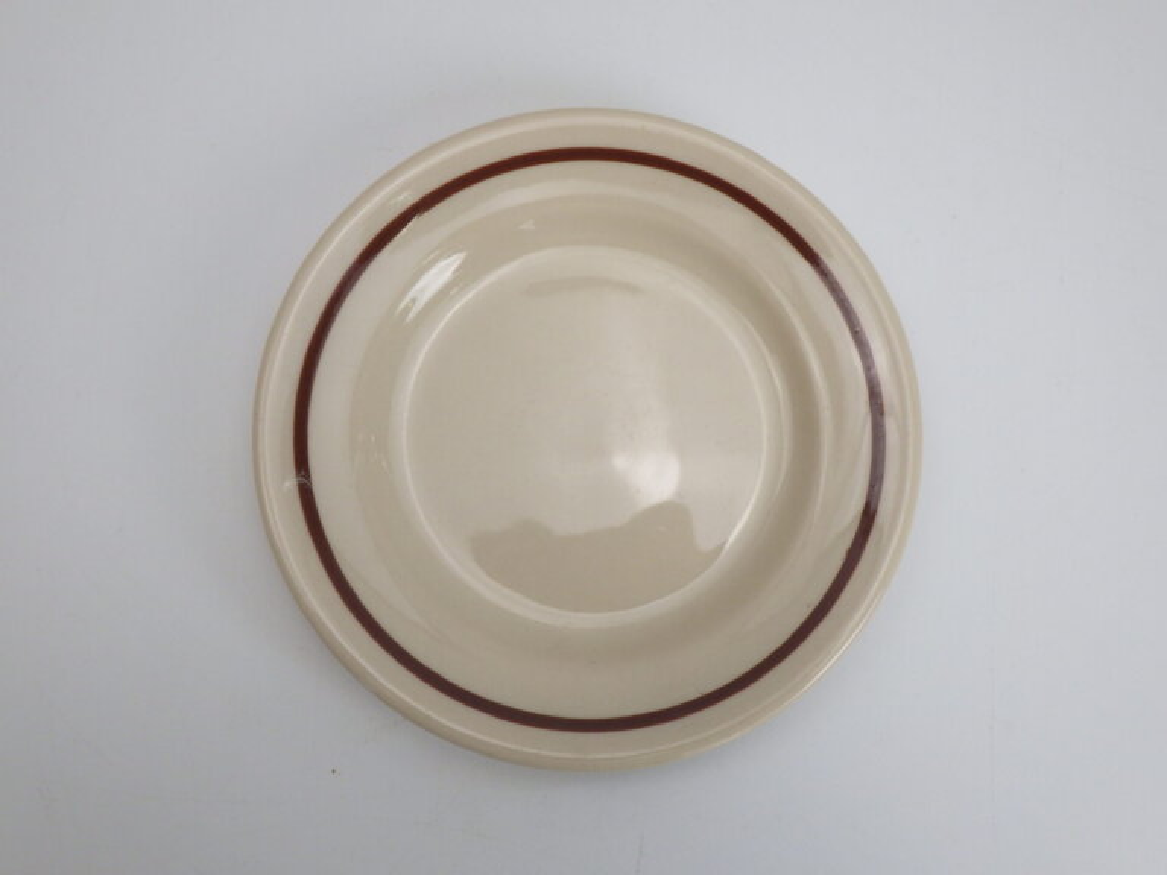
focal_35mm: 34
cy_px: 438
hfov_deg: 54.0
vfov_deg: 41.8
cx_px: 584
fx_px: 1146
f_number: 3.8
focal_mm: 6.1
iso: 125
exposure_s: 1/80
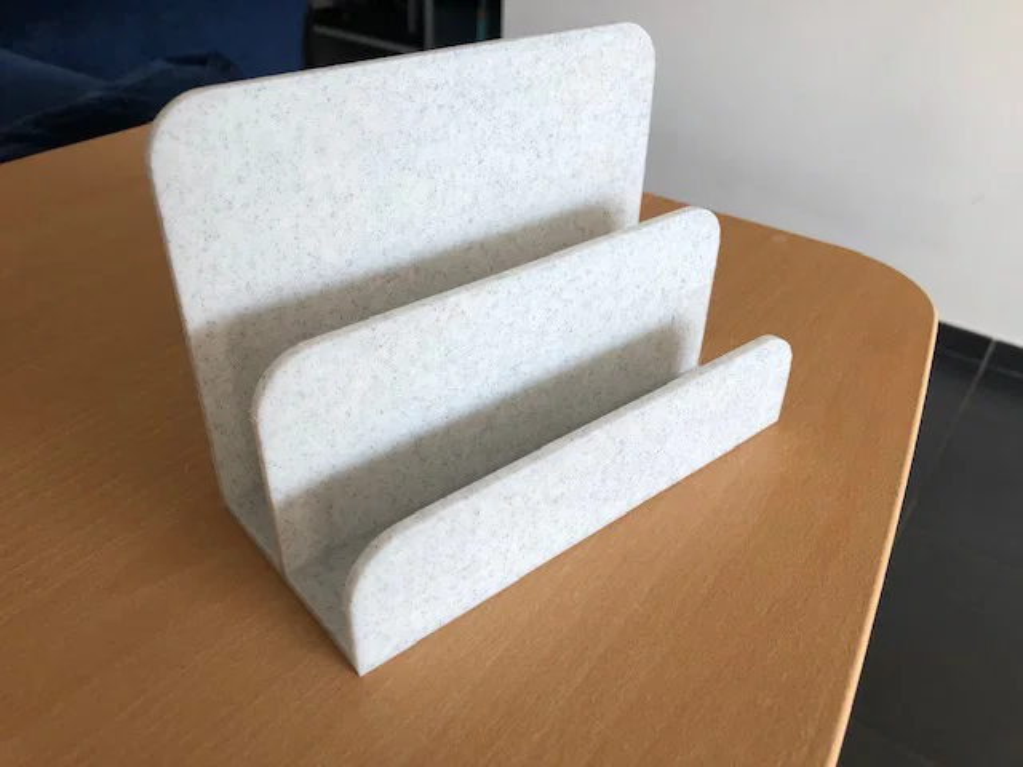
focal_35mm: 28
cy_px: 384
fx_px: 827
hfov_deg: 63.4
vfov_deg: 49.7
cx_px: 512
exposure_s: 1/24
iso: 40
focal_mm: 3.99
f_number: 1.8
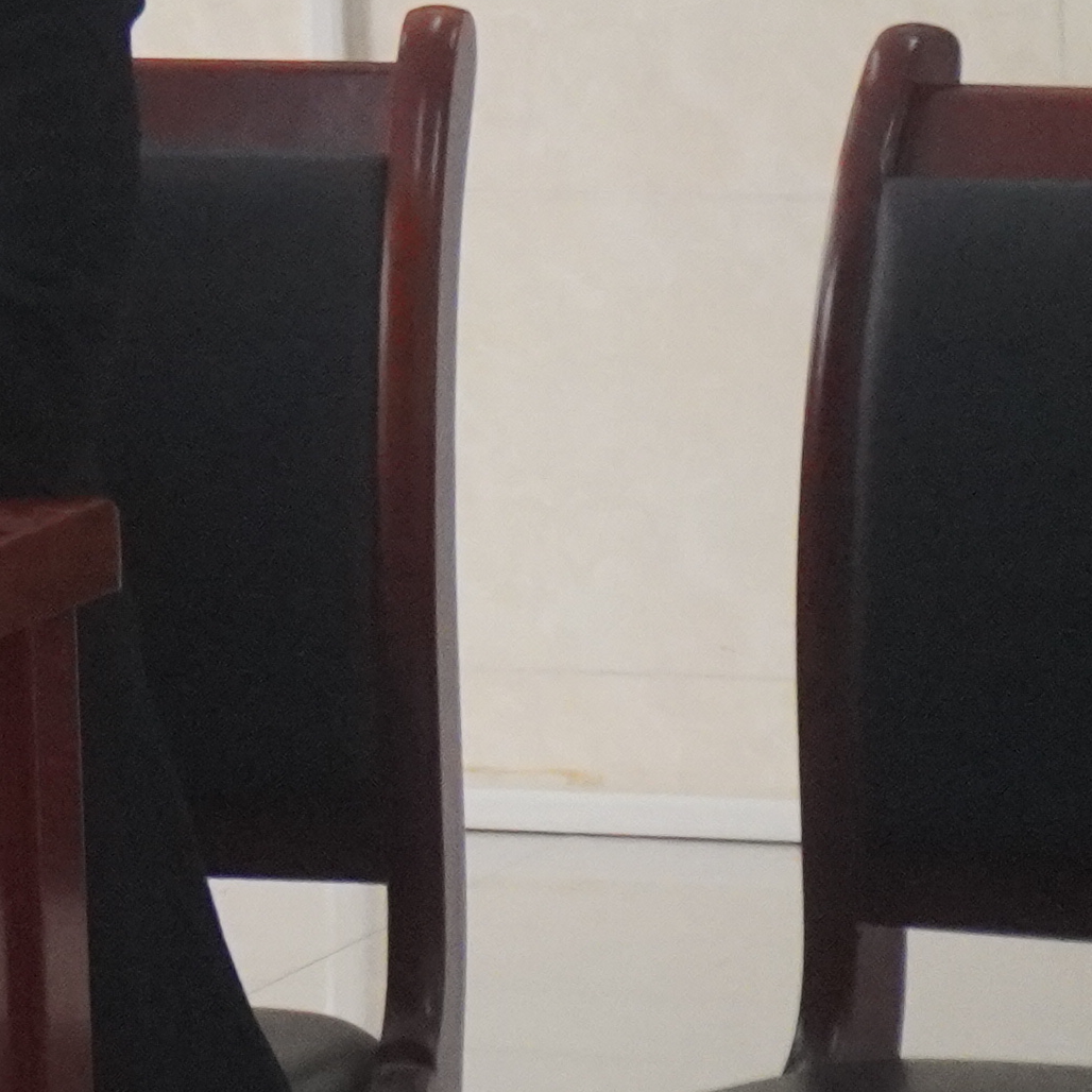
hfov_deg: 4.5
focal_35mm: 372
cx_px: -2040
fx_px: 13277
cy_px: -173
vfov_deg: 4.7
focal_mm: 50
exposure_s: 1/160
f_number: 5.6
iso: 2500
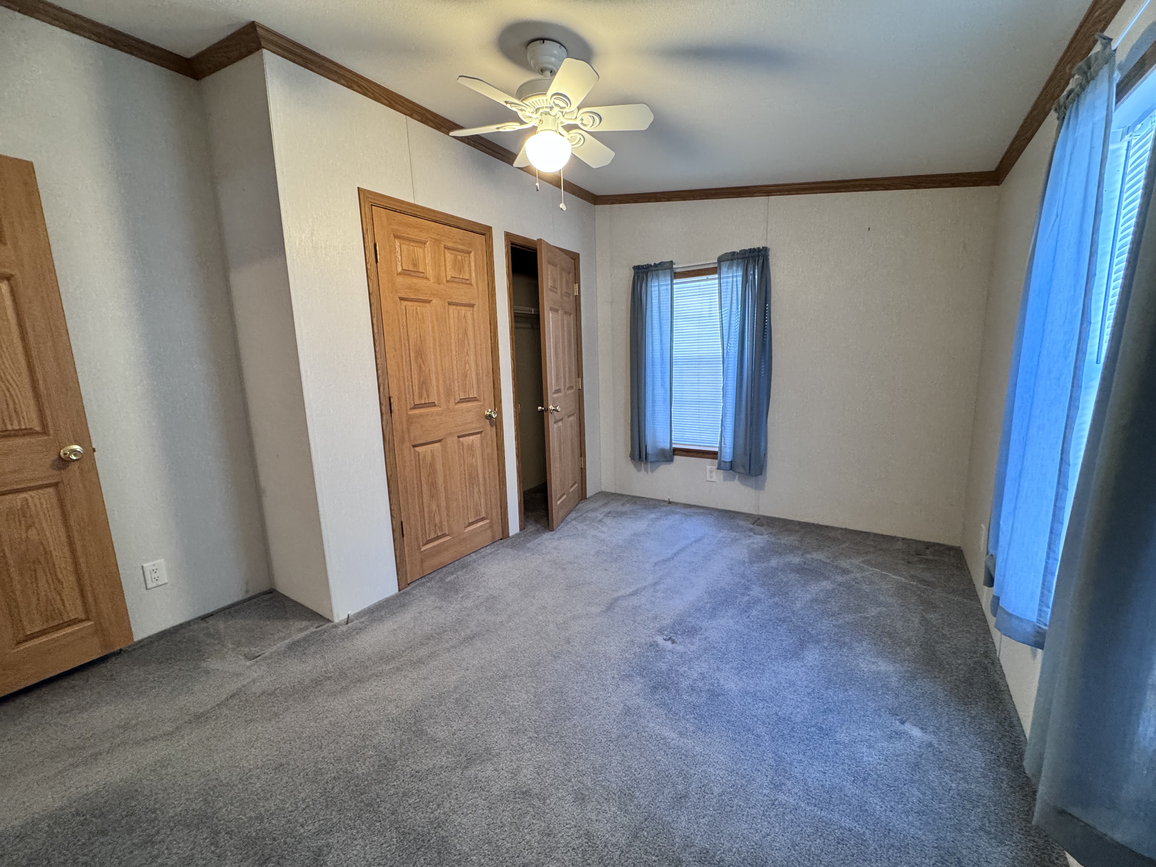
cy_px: 434
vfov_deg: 85.7
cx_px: 578
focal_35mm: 14
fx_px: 468
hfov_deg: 102.1
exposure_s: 1/60
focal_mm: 2.22
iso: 400
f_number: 2.2
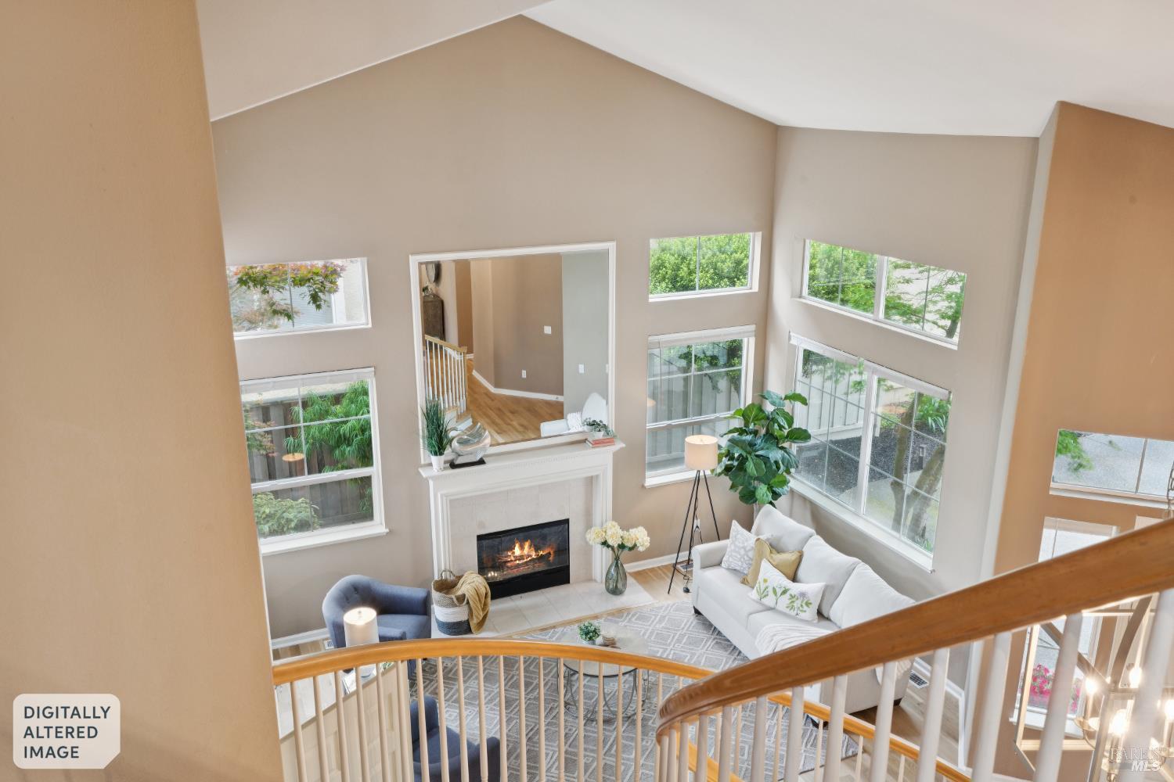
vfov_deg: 45.0
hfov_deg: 63.7
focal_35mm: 29
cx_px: 587
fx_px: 946
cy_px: 391
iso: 320
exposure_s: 1/5
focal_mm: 29
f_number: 11
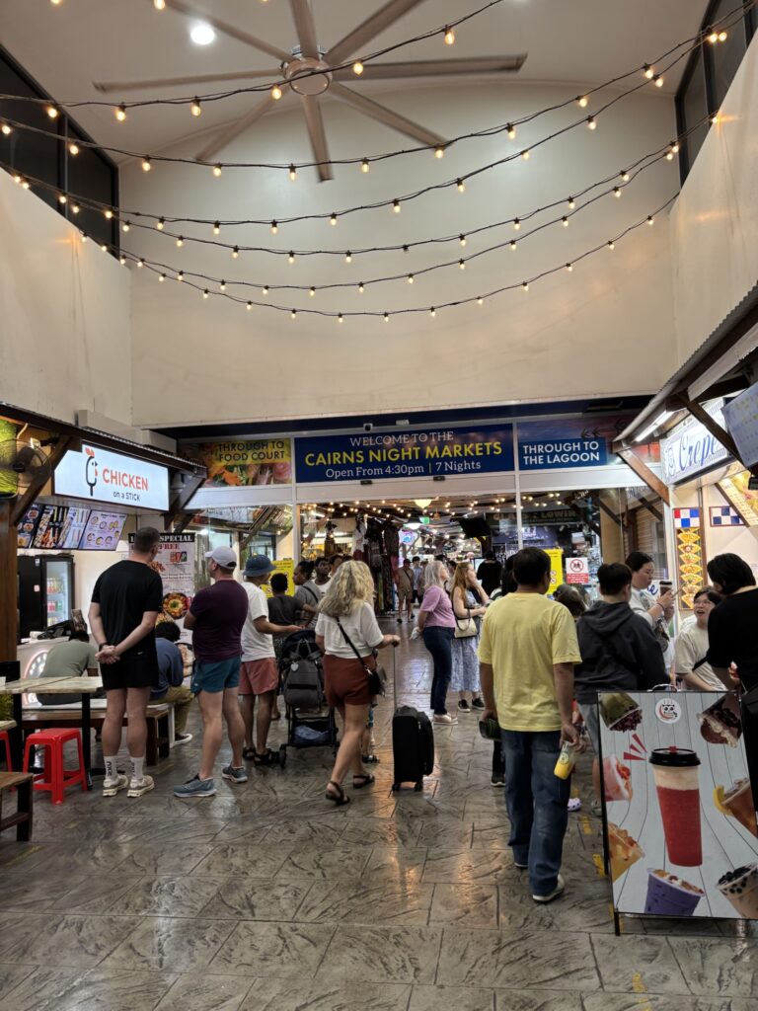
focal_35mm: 26
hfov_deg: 53.1
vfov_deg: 67.3
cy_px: 506
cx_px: 379
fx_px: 759
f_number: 1.6
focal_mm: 5.96
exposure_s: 1/50
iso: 100
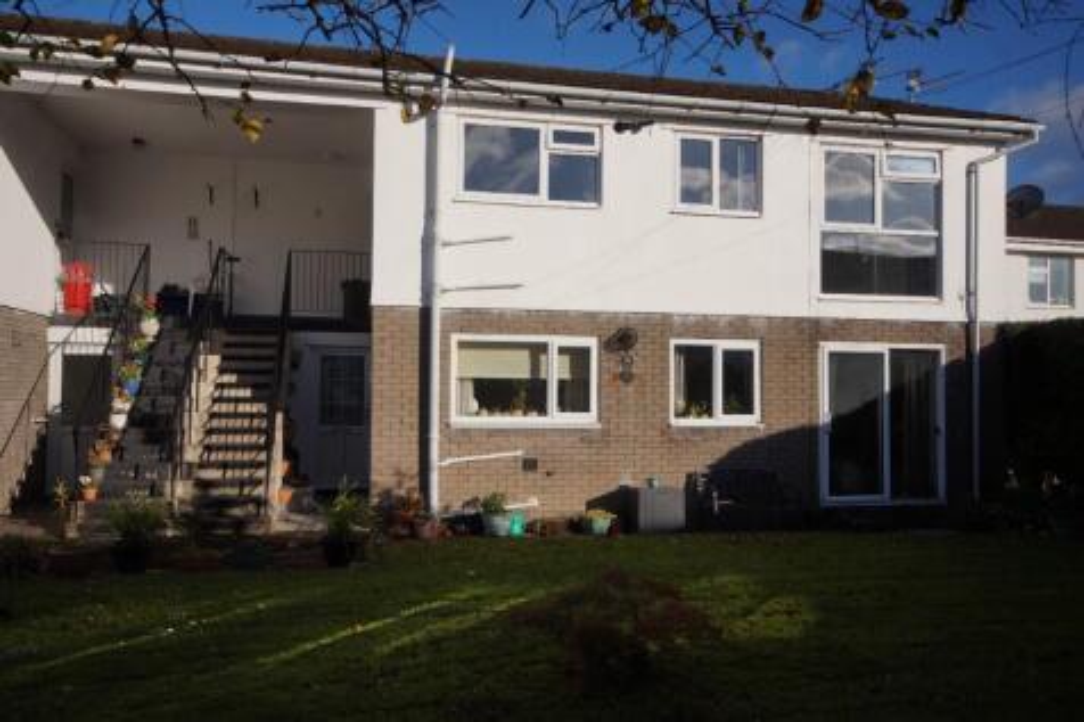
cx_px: 542
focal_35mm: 30
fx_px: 903
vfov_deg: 43.6
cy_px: 361
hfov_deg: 61.9
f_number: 5.6
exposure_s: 1/1000
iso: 100
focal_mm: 20
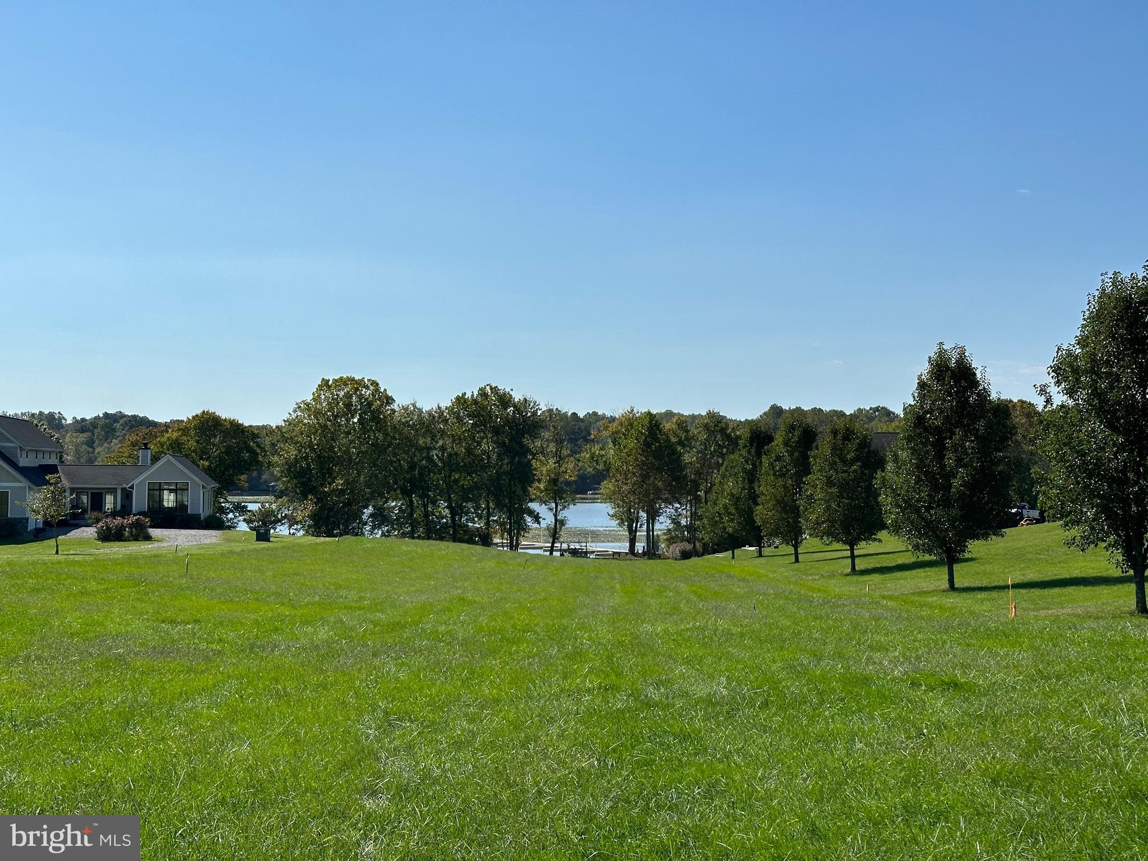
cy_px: 430
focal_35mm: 48
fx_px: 1592
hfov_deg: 39.7
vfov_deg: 30.3
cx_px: 574
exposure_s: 1/7634
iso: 64
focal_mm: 6.86
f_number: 1.78
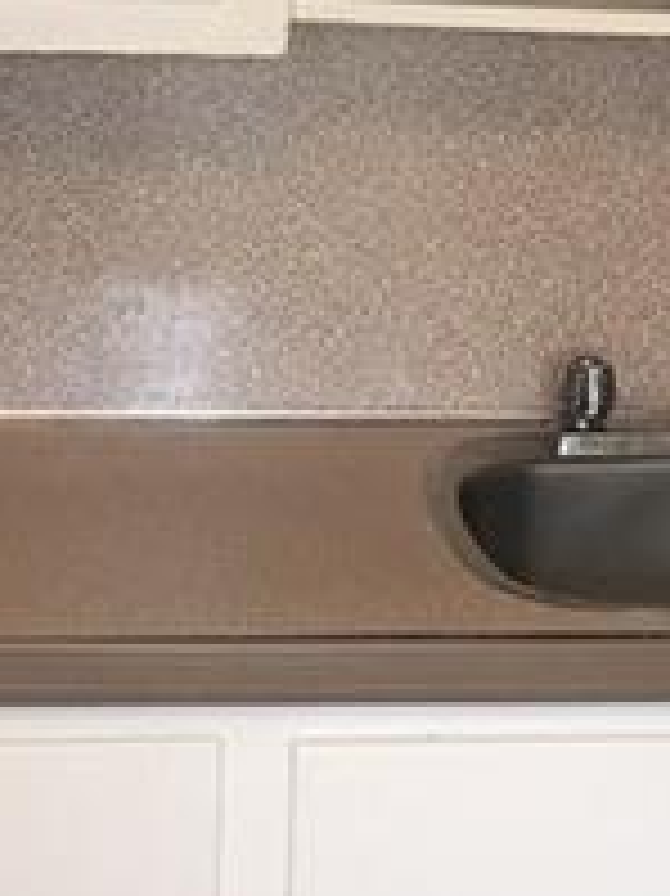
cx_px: 607
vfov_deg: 17.5
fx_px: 2893
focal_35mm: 112
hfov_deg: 13.1
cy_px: 243
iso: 50
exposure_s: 1/30
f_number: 2.2
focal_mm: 4.15
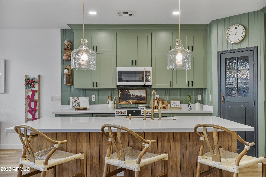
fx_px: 236
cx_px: 133
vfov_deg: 41.1
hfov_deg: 58.7
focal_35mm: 32
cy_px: 88
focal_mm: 32
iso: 250
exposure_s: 1.6
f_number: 9
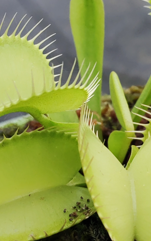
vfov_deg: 14.7
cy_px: 89
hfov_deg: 9.2
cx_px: 122
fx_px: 935
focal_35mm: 142
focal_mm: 6.12
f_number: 1.9
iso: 400
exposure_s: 1/125
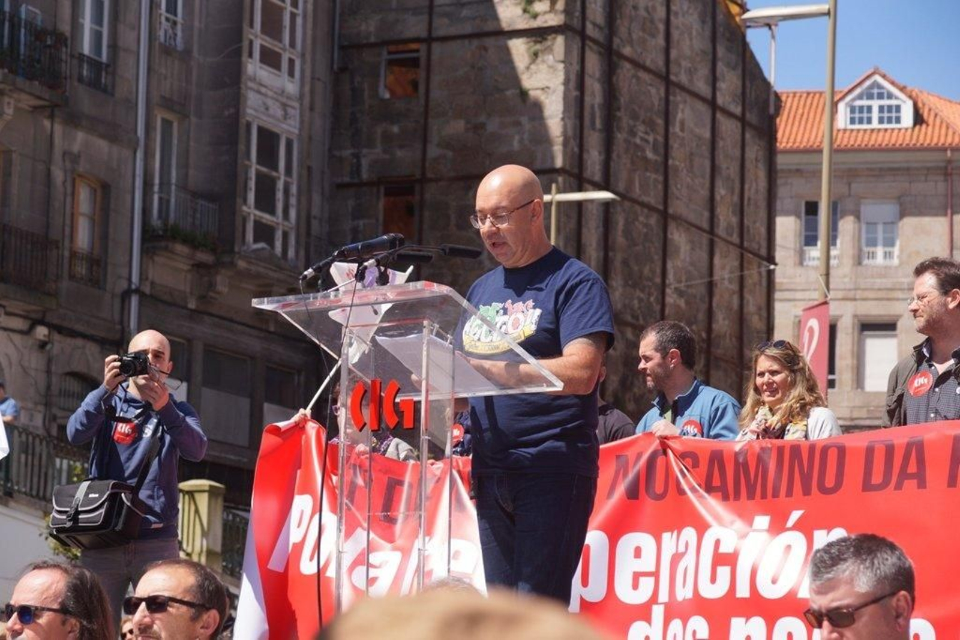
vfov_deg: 11.4
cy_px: 320
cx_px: 480
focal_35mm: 120
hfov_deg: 17.1
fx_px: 3199
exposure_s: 1/640
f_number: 6.3
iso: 200
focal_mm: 80
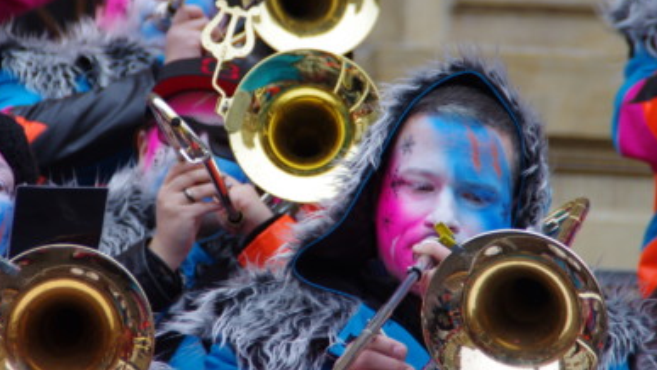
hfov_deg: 5.3
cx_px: 239
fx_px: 7058
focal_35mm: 405
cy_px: 121
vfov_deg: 3.0
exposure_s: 1/250
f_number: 6.3
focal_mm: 200
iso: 400
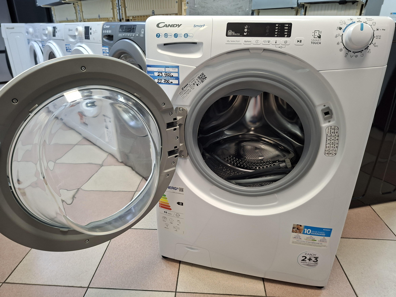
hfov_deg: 73.9
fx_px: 263
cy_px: 148
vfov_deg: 58.9
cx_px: 198
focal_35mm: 23
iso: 320
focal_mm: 5.54
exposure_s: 1/40
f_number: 1.8
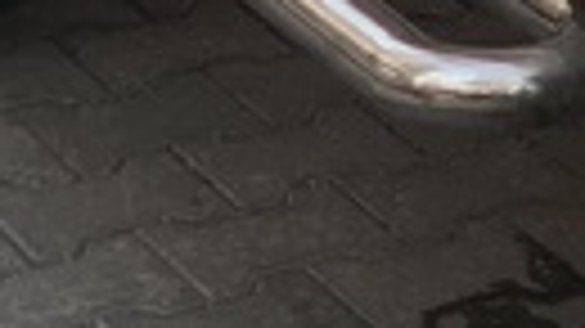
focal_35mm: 241
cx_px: 1170
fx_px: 3737
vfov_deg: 4.8
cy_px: -575
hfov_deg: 8.5
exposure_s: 1/30
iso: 32
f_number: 1.8
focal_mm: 3.99
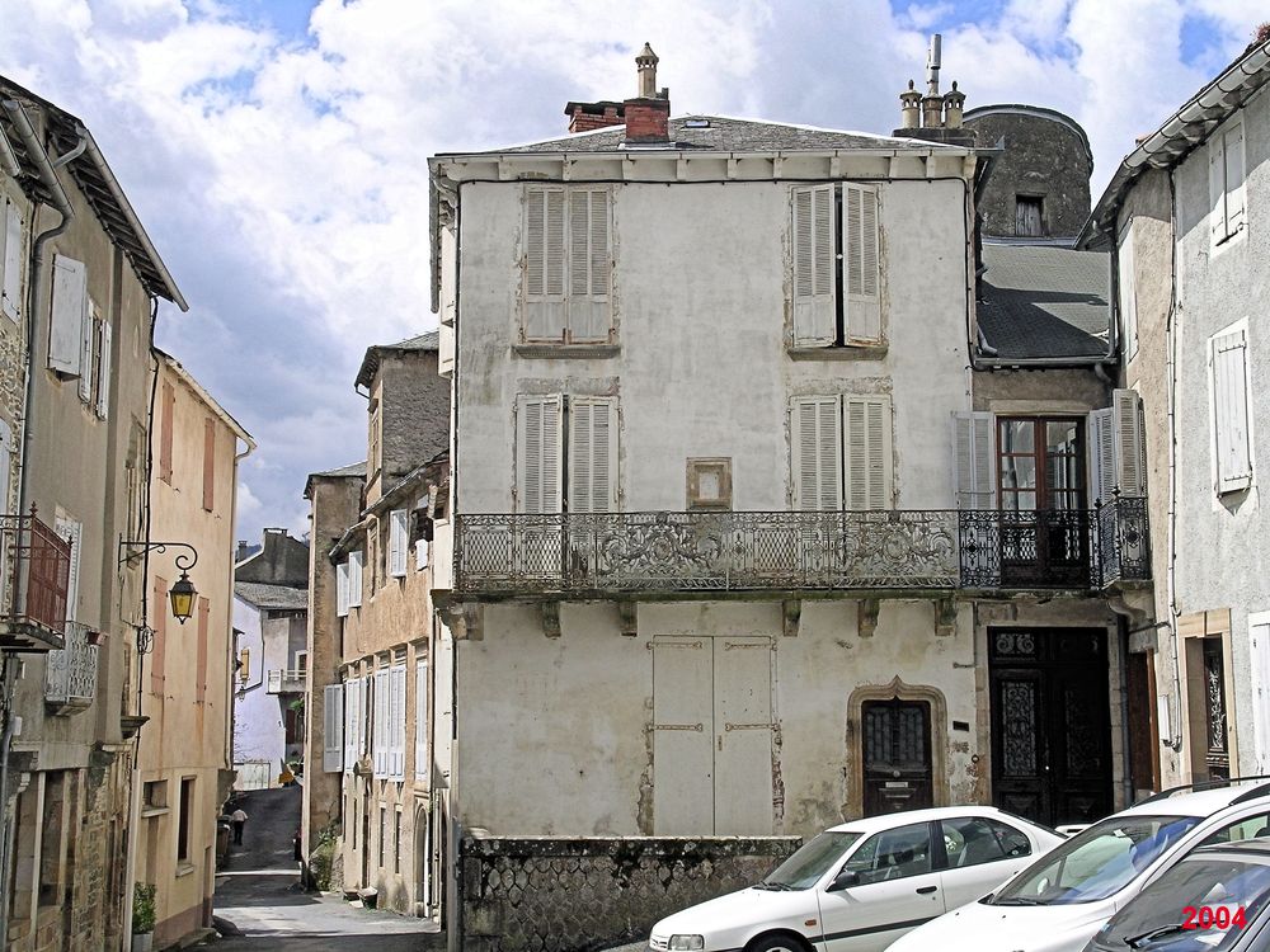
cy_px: 476
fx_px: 1944
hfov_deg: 36.2
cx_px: 635
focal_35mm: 53
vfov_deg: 27.5
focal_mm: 11.1
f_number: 7.9
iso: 50
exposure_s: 1/222
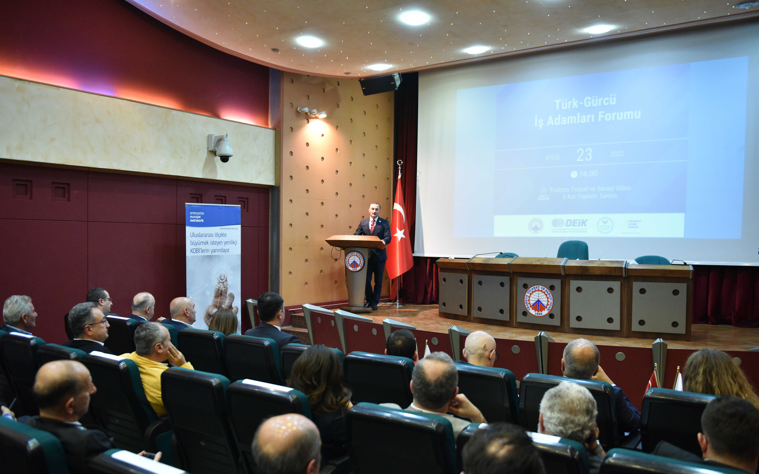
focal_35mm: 32
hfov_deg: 59.7
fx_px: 662
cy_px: 252
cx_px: 378
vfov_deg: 39.4
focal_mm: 31
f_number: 2.8
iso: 3200
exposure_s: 1/100
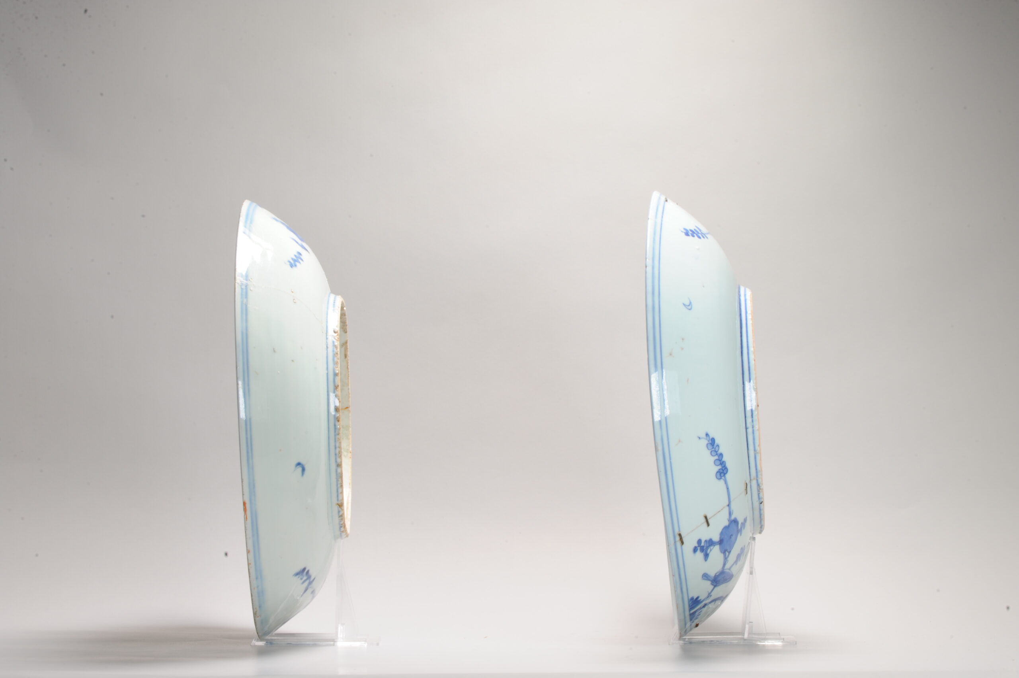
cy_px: 339
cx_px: 510
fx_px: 2970
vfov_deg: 13.0
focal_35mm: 105
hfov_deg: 19.5
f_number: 25
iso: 320
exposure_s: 1/3
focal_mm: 105
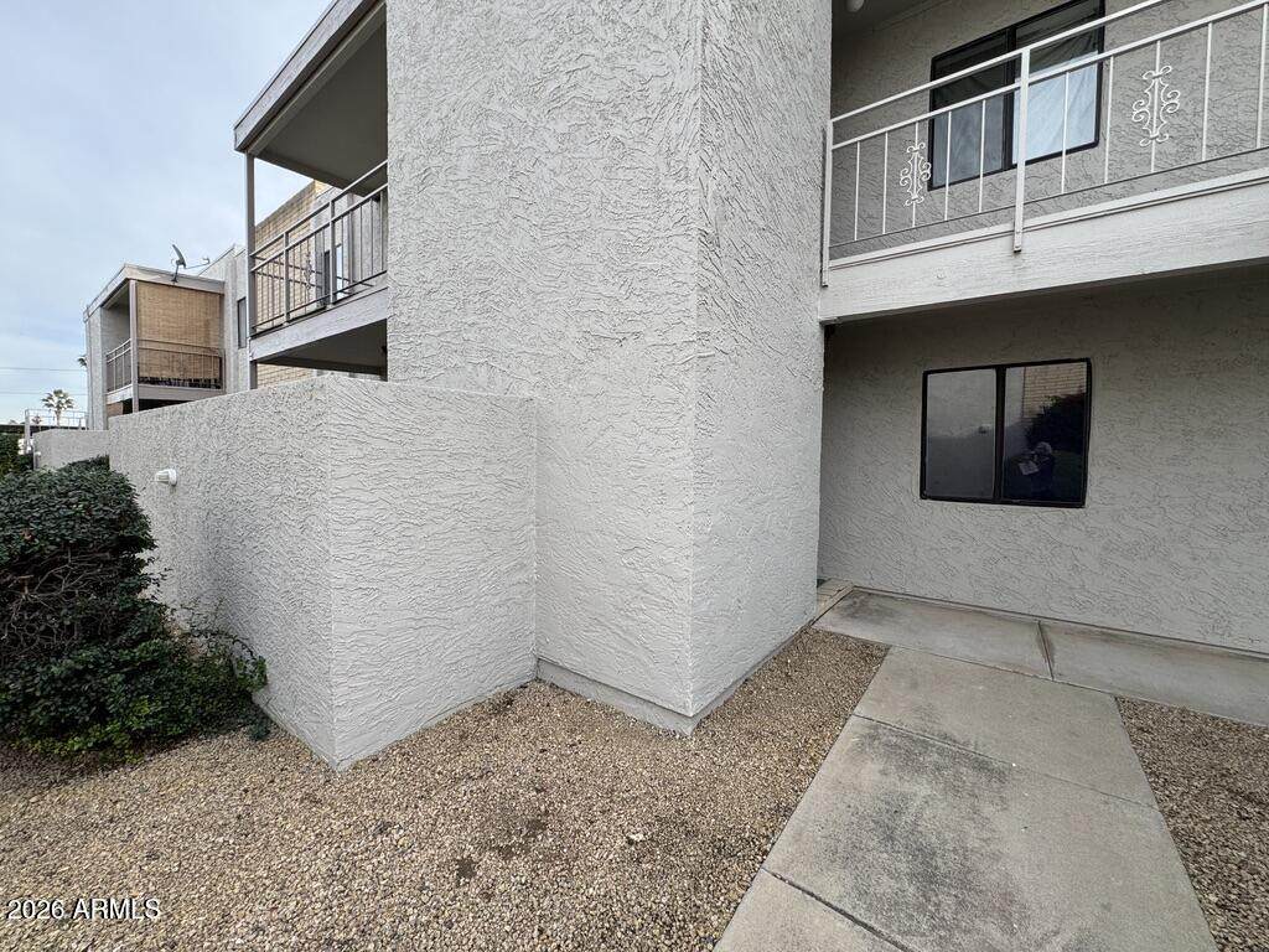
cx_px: 634
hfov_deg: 102.1
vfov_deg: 85.7
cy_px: 476
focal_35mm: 14
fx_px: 513
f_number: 2.2
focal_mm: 2.22
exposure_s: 1/501
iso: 40
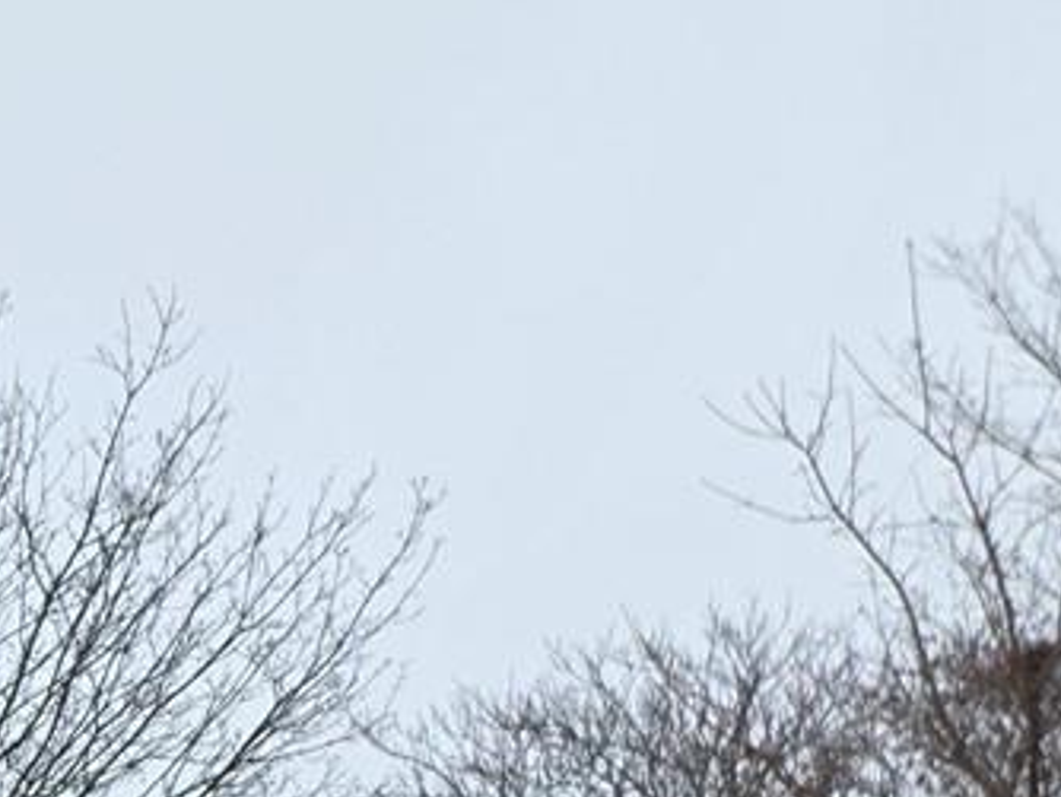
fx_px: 4325
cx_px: -1811
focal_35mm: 141
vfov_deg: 8.8
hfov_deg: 10.9
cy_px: 2305
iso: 80
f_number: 1.7
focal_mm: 6.3
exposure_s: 1/2169
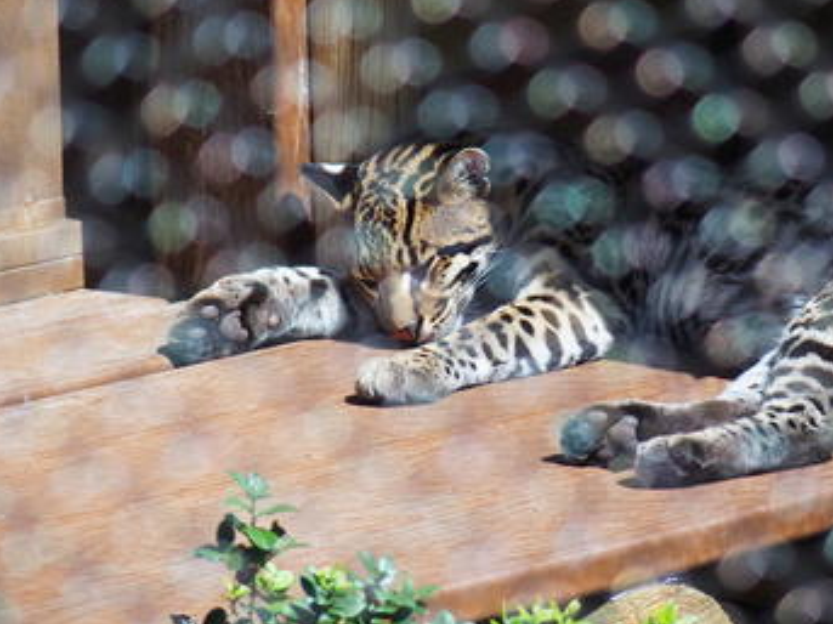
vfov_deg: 3.8
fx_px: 9478
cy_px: 282
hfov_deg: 5.0
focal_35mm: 394
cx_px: 493
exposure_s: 1/500
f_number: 2.8
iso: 100
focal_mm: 64.3
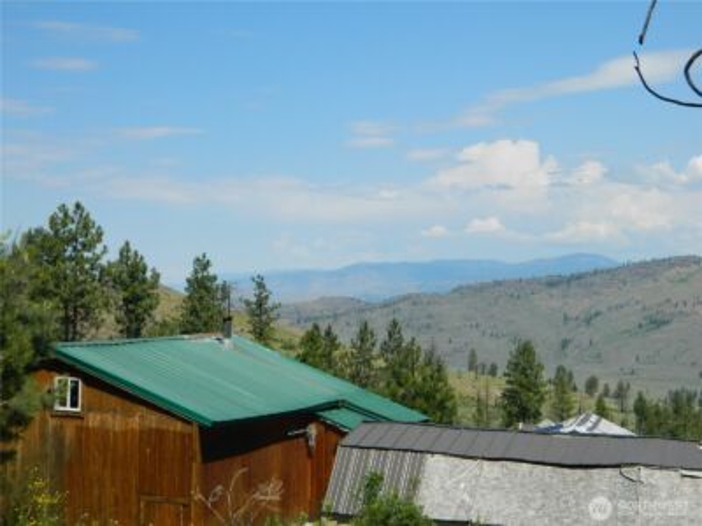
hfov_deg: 33.8
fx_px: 1156
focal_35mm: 57
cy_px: 263
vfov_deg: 25.7
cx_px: 351
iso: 80
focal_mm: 10.2
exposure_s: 1/160
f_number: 10.7
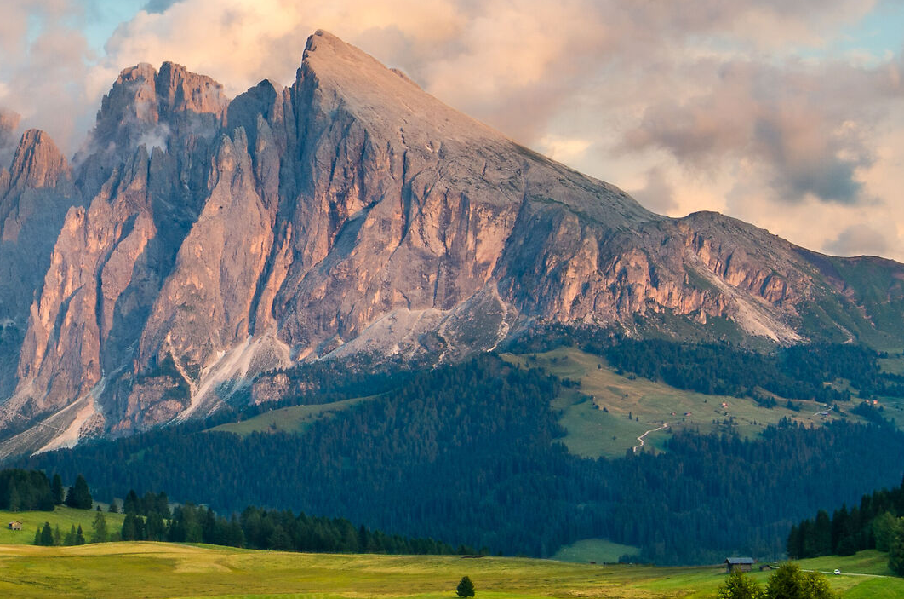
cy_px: 203
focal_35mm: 105
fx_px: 2634
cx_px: 112
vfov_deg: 12.9
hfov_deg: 19.2
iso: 100
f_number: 18
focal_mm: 31
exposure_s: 1/8
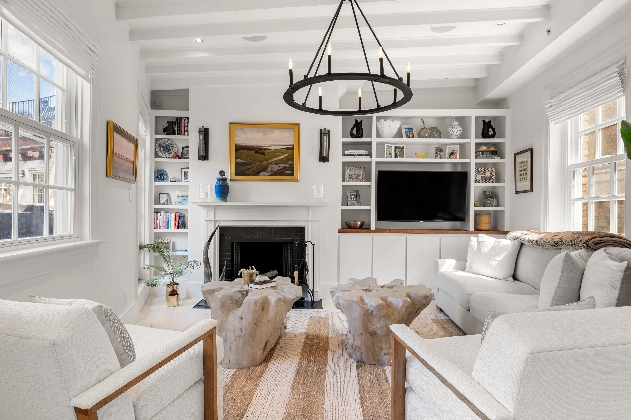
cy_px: 210
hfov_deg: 84.0
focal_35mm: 20
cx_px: 316
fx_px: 350
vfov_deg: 61.9
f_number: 8
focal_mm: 20
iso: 400
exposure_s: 1/6
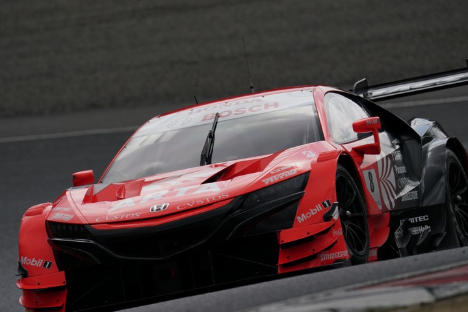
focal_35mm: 600
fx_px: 7799
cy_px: 156
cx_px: 234
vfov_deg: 2.3
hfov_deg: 3.4
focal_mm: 600
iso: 200
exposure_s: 1/800
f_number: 9
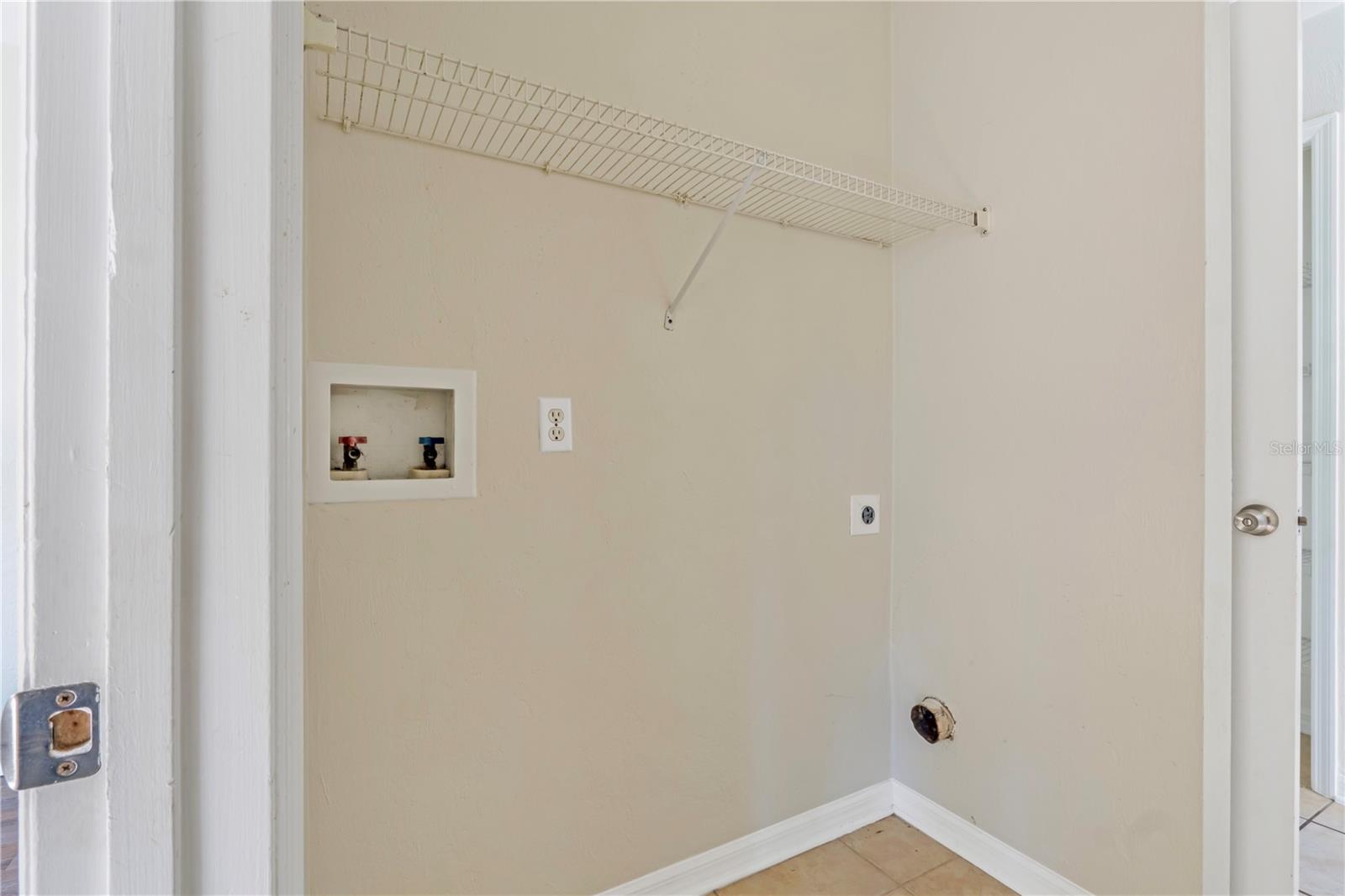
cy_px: 448
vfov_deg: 72.0
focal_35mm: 16
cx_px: 672
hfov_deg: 95.0
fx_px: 616
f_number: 9
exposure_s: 1/30
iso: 100
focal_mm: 11
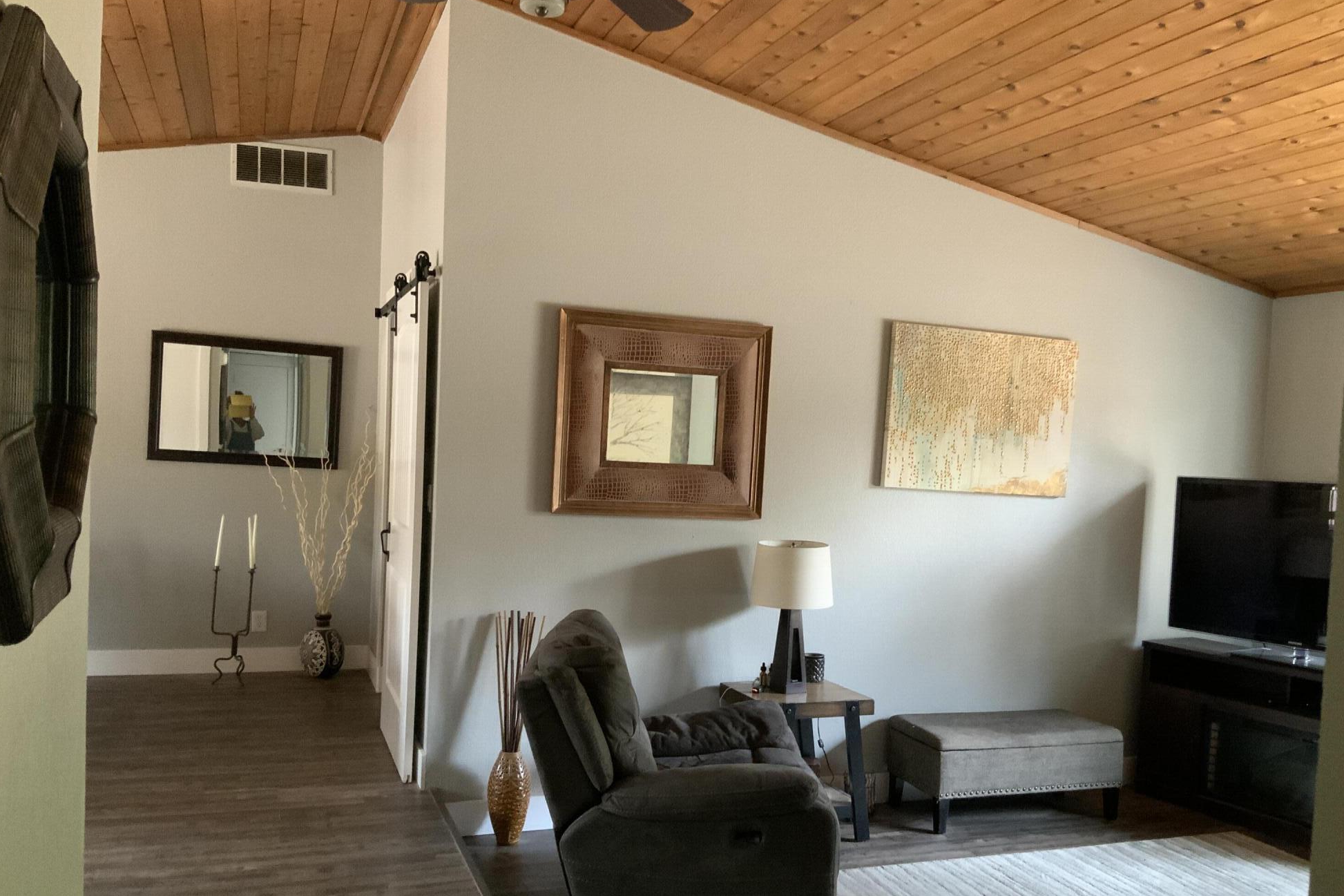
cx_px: 676
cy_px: 498
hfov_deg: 60.3
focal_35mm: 31
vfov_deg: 42.3
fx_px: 1157
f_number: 1.8
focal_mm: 3
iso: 320
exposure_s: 1/36
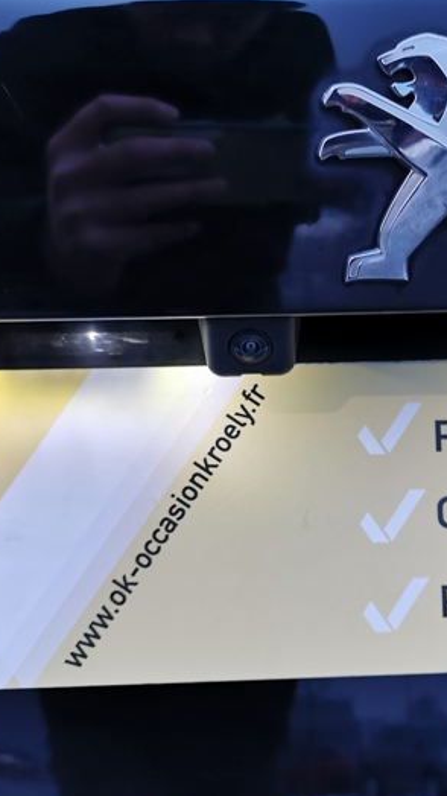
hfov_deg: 26.3
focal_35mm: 45
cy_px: 446
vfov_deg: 45.4
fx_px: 949
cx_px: 318
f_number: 1.8
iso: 250
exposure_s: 1/100
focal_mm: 5.58
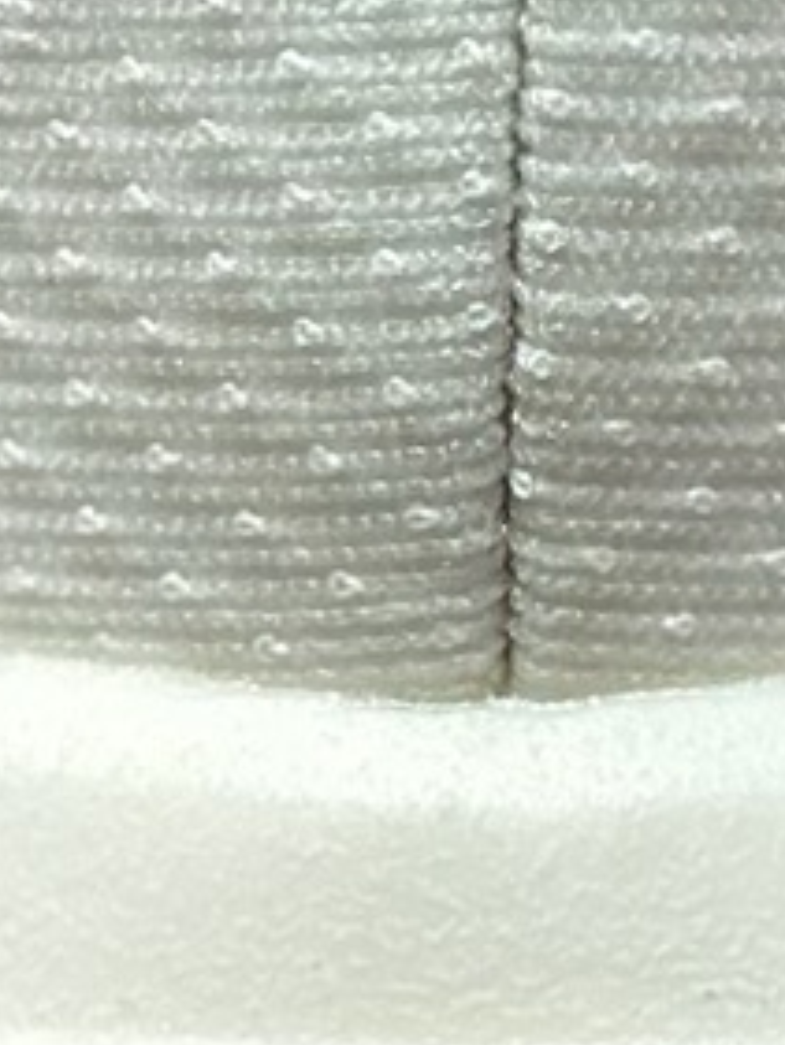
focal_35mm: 350
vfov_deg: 5.7
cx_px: 569
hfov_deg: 4.3
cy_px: 231
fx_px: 10575
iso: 80
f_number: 1.78
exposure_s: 1/615
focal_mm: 6.86
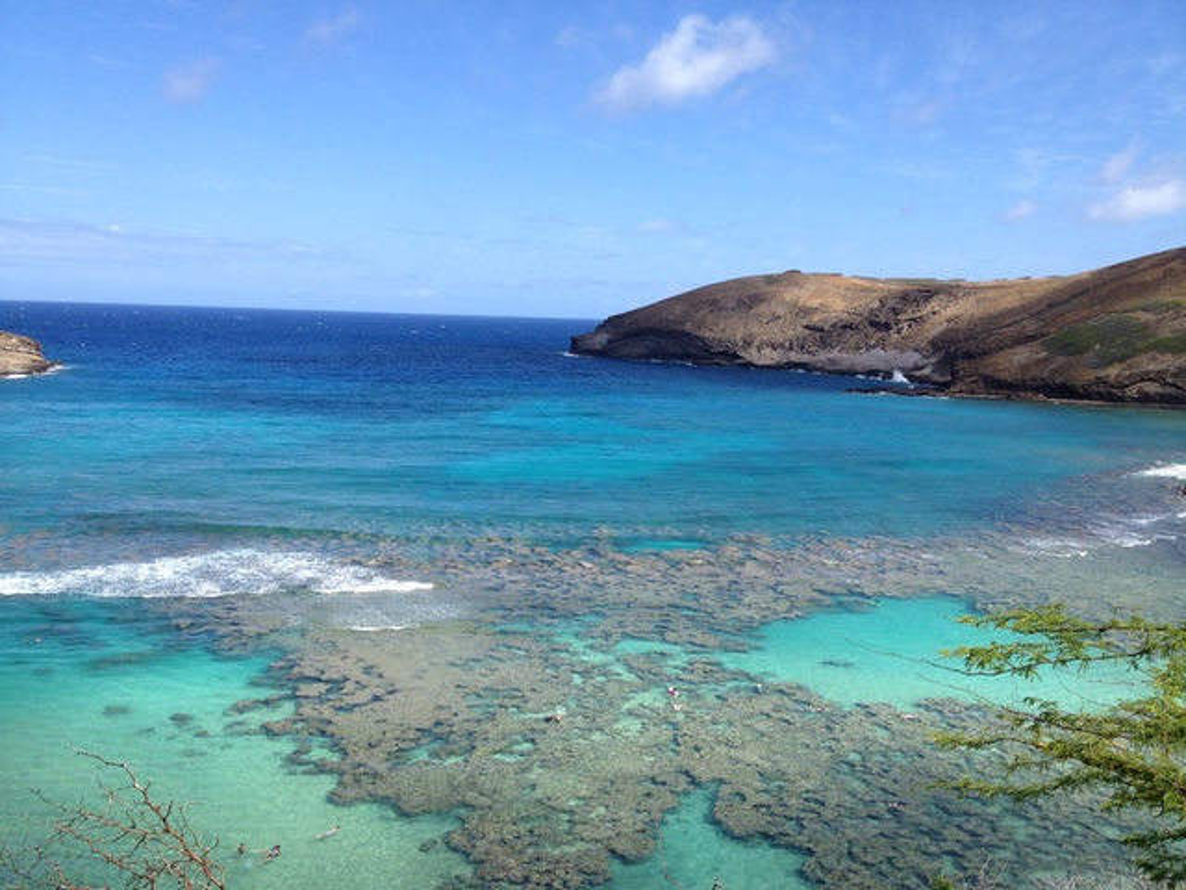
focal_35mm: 35
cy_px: 445
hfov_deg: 52.6
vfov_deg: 40.7
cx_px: 593
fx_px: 1199
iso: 64
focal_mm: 4.28
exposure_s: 1/1314
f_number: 2.4
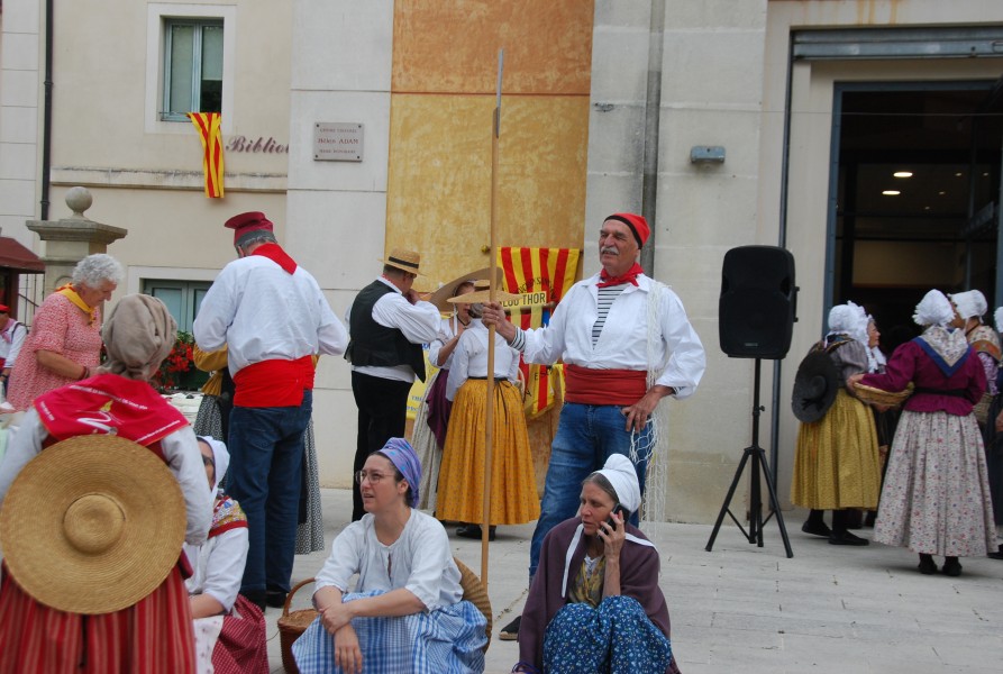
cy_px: 337
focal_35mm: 54
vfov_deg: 25.2
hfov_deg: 36.8
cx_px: 502
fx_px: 1508
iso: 400
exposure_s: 1/250
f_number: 8
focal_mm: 36
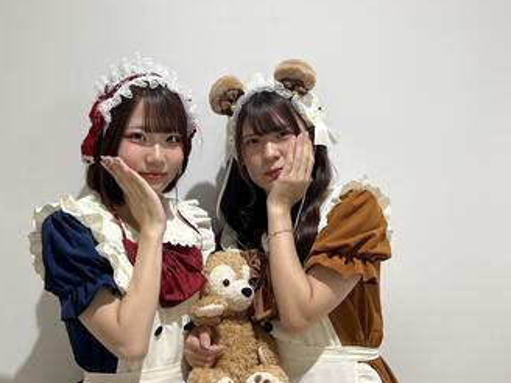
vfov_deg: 37.6
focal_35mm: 38
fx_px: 561
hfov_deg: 48.8
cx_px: 217
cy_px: 223
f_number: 1.5
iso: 80
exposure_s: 1/60
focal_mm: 5.7
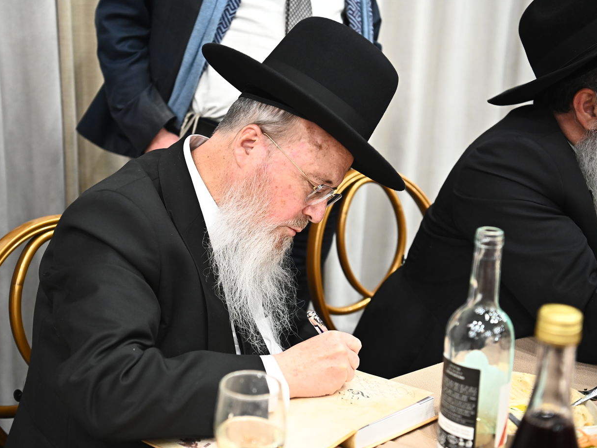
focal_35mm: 55
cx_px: 265
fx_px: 948
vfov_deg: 26.6
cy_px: 225
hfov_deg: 34.9
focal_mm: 50
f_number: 3.5
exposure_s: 1/200
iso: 2000
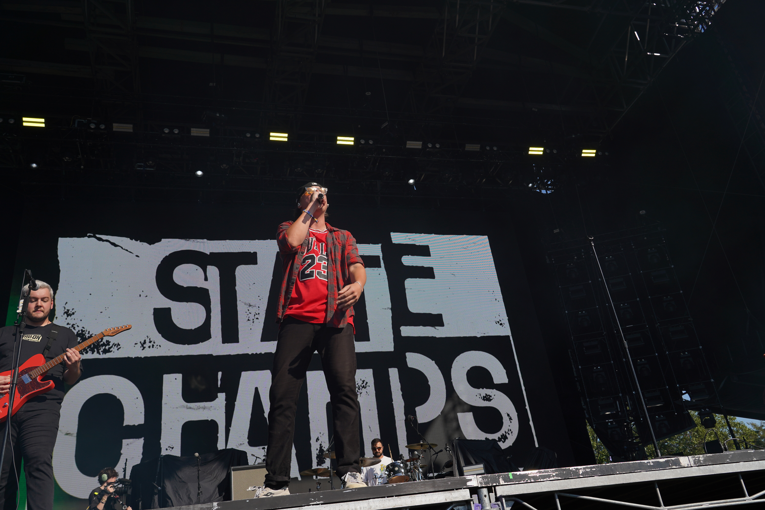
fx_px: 637
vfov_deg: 43.6
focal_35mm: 30
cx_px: 382
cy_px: 255
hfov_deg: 61.9
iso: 100
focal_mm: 30
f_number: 8
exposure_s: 1/500
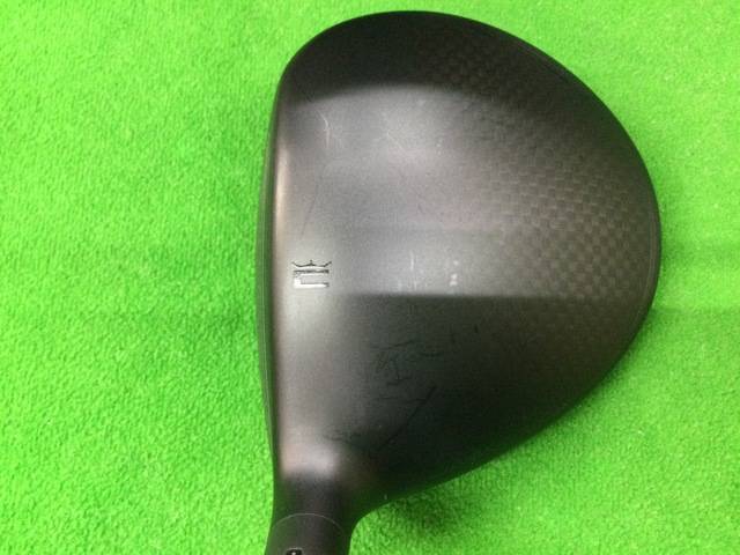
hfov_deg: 58.4
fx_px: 663
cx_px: 370
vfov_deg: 45.4
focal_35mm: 31
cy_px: 278
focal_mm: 3.3
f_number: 2.4
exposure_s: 1/17
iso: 200
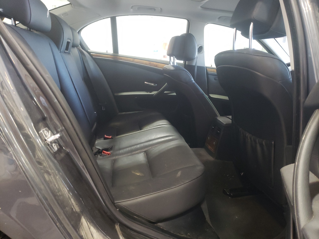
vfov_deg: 53.1
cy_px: 120
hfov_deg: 67.3
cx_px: 160
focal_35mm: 26
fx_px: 240
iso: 299
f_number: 1.5
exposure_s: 1/30
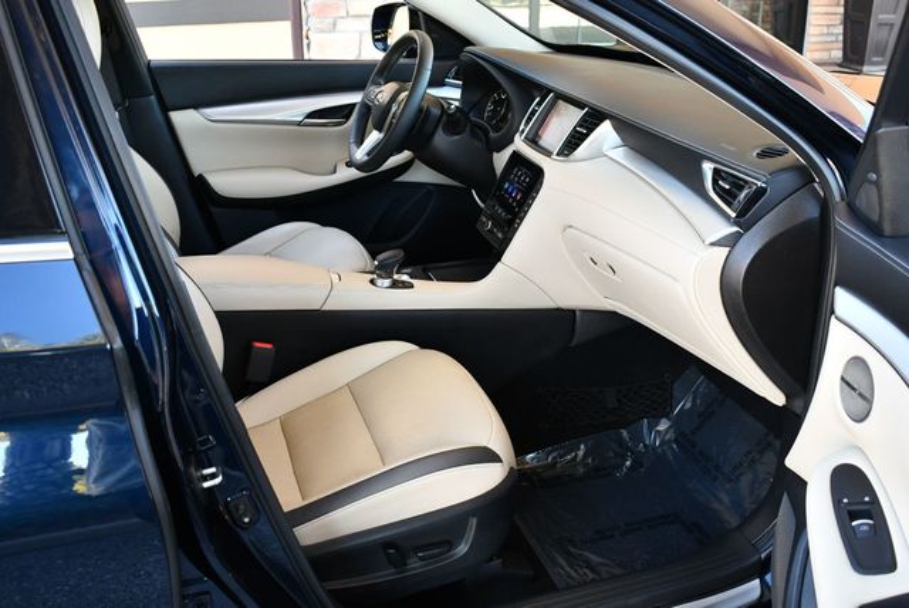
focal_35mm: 36
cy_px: 304
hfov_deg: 53.1
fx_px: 910
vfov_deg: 36.9
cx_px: 454
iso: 800
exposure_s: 1/250
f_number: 3.5
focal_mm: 18
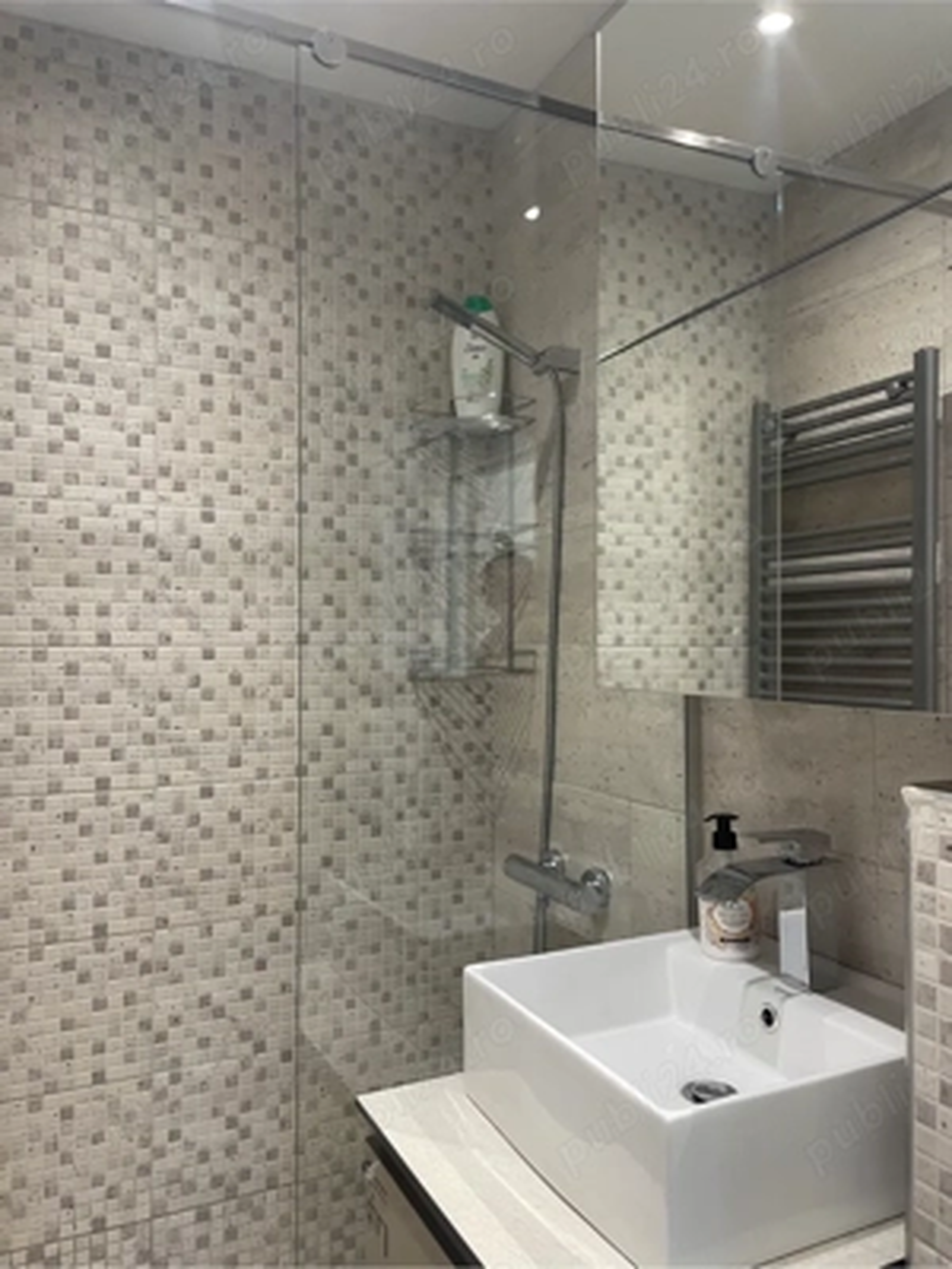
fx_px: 953
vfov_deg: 67.3
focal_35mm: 26
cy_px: 634
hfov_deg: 53.1
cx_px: 476
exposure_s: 1/50
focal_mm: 4.2
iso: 64
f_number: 1.6
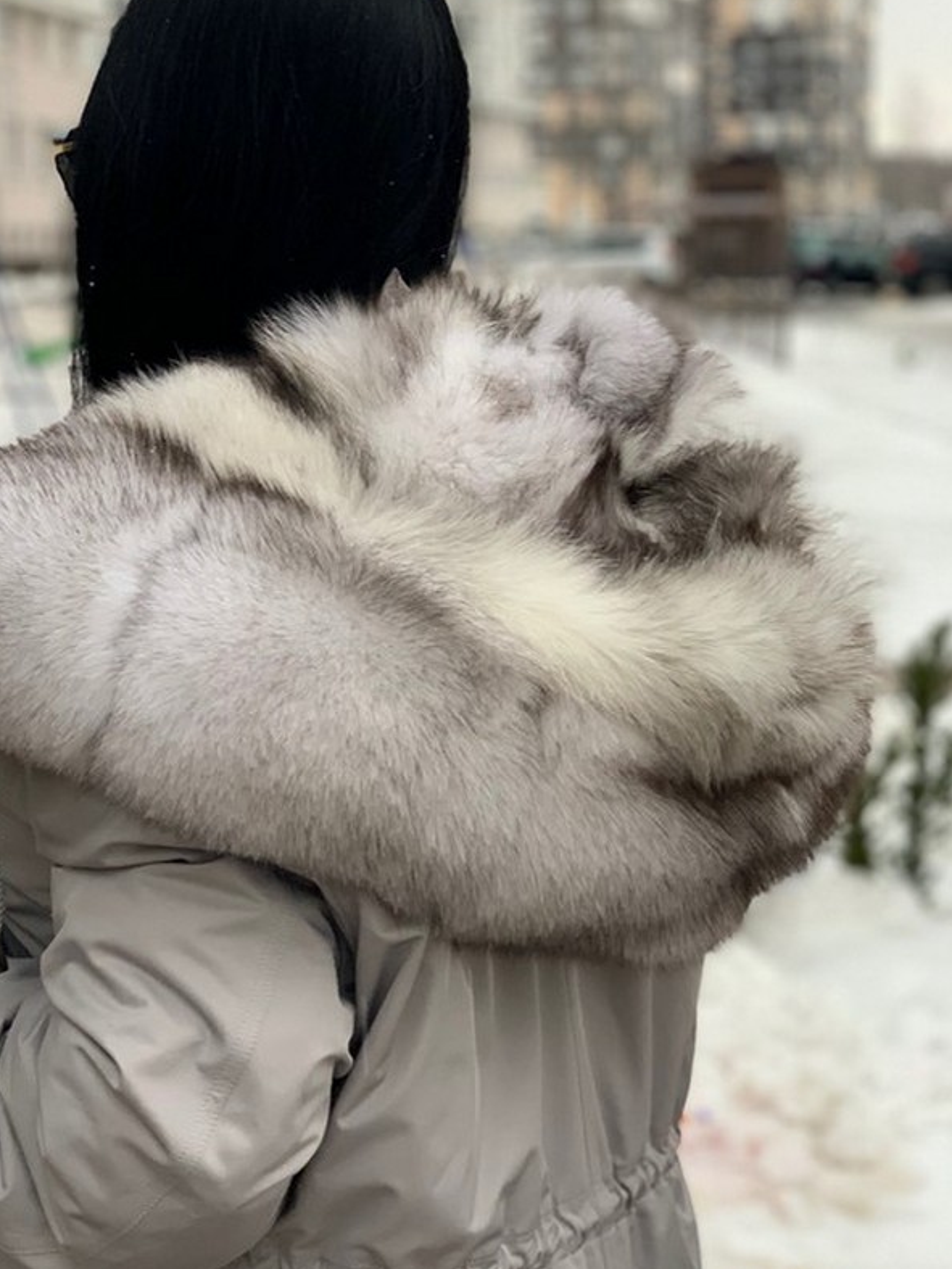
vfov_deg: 29.4
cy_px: 680
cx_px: 370
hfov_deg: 22.2
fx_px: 2420
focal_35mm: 66
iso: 125
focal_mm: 6
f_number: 2.4
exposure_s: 1/116
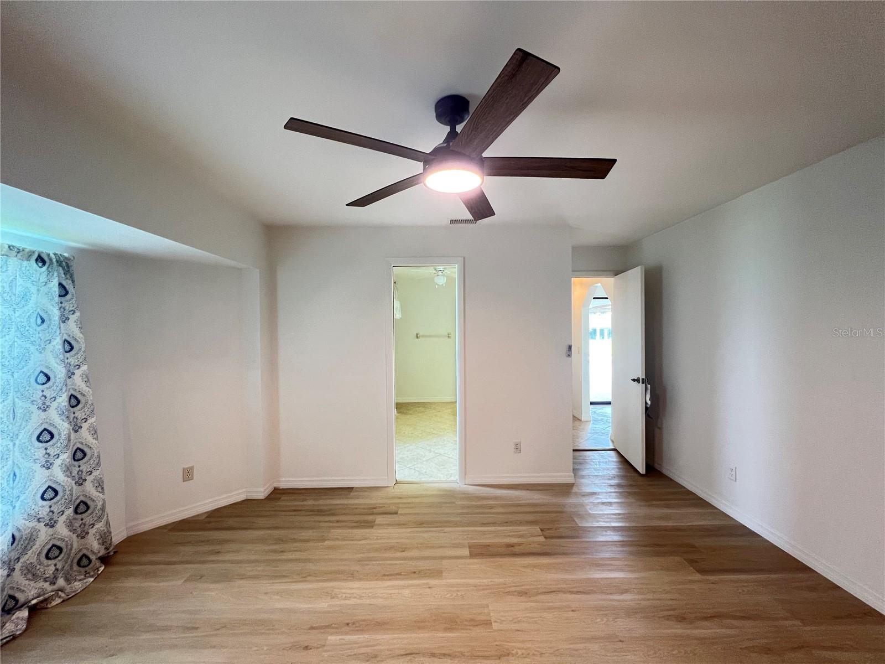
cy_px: 332
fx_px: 332
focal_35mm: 13
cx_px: 442
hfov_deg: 106.2
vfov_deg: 89.9
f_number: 1.8
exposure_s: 1/60
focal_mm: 1.57
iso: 320
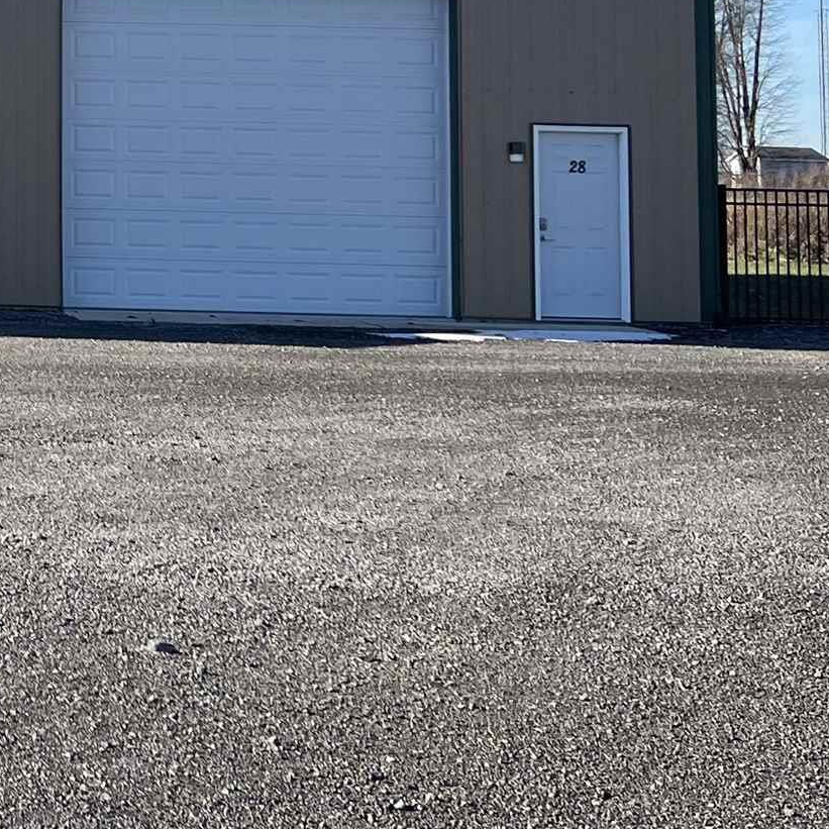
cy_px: -43
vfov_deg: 19.5
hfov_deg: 18.4
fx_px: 2330
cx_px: -321
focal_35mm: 86
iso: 50
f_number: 1.5
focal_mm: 5.7
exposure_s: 1/3704
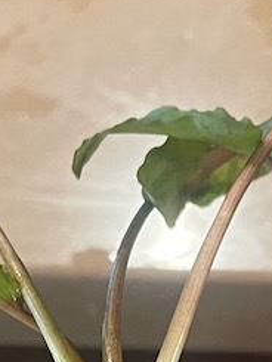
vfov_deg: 13.8
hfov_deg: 10.8
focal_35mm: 136
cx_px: 294
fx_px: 1424
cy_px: 499
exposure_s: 1/60
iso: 320
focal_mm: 4.2
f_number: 1.6
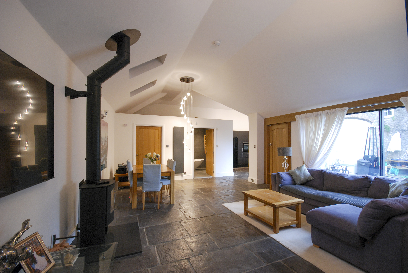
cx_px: 204
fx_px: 170
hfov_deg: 100.3
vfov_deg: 77.5
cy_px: 136
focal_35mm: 15
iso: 400
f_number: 9
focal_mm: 10
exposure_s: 1/3
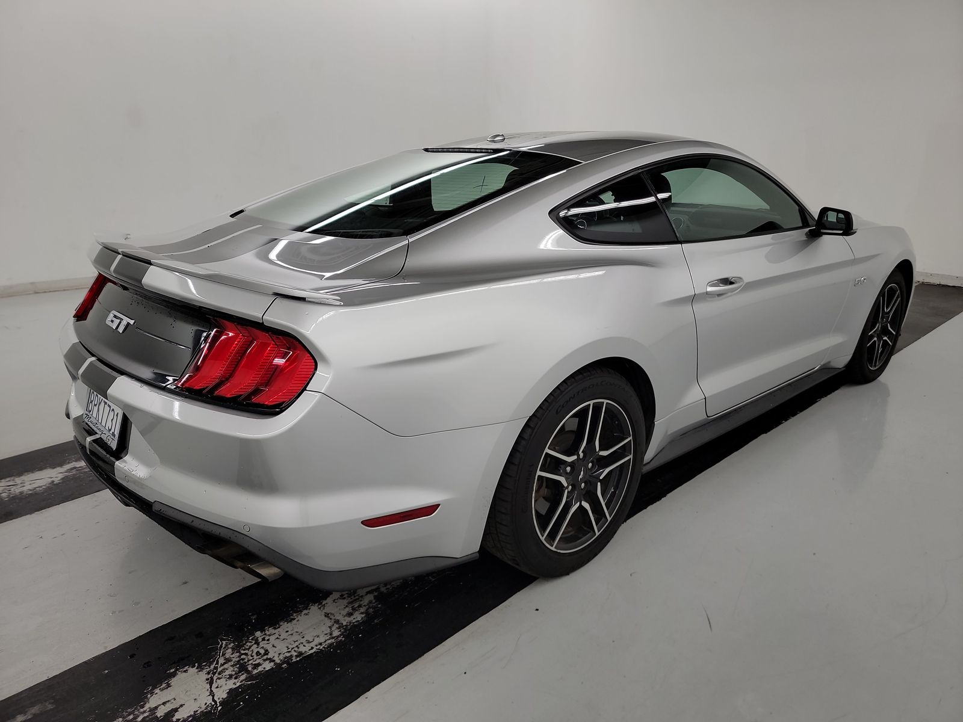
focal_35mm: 24
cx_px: 482
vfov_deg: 56.8
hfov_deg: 71.6
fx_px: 668
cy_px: 361
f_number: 1.8
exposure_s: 1/59
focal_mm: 6.7
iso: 161
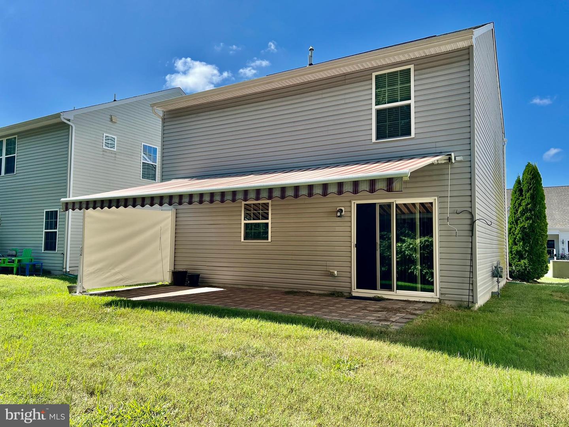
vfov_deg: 53.1
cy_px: 214
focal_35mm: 26
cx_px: 284
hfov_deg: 67.3
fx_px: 427
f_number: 1.5
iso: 50
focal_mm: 5.7
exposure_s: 1/2208
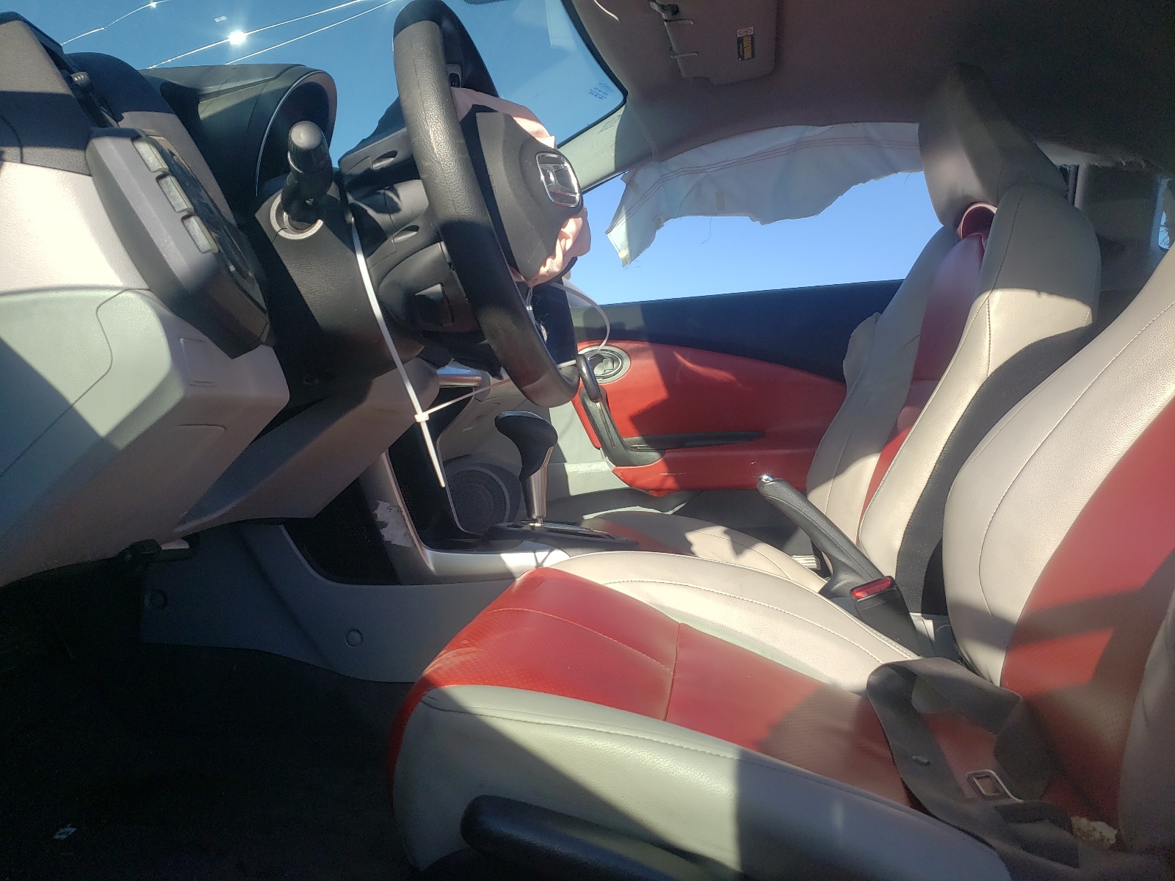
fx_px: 883
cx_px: 588
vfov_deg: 53.1
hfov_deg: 67.3
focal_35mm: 26
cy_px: 440
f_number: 1.5
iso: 50
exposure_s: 1/1667
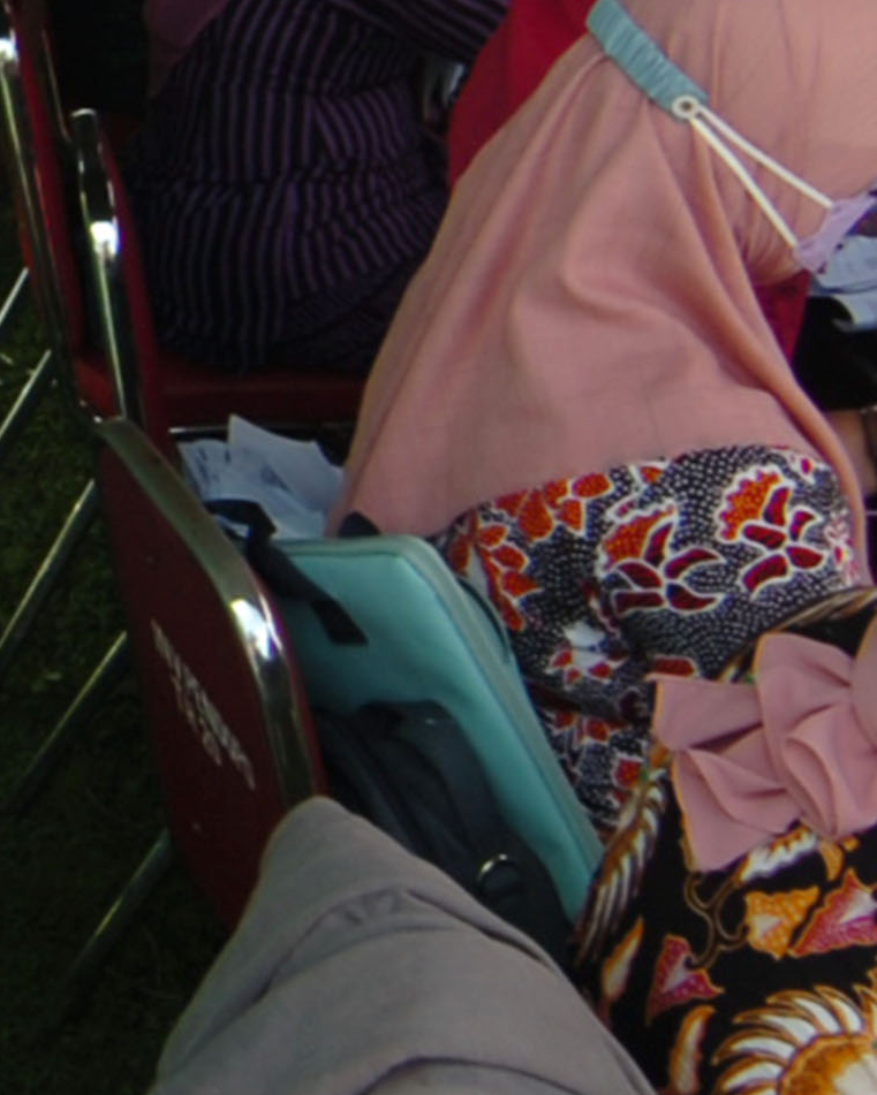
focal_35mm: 71
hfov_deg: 18.9
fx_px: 2303
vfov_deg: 26.4
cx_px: -451
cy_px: 254
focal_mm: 12
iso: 200
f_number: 4
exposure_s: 1/320
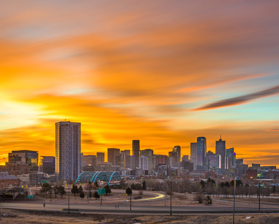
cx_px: 131
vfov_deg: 33.4
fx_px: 372
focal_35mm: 45
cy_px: 101
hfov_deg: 41.1
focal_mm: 27
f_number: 8
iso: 64
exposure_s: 67
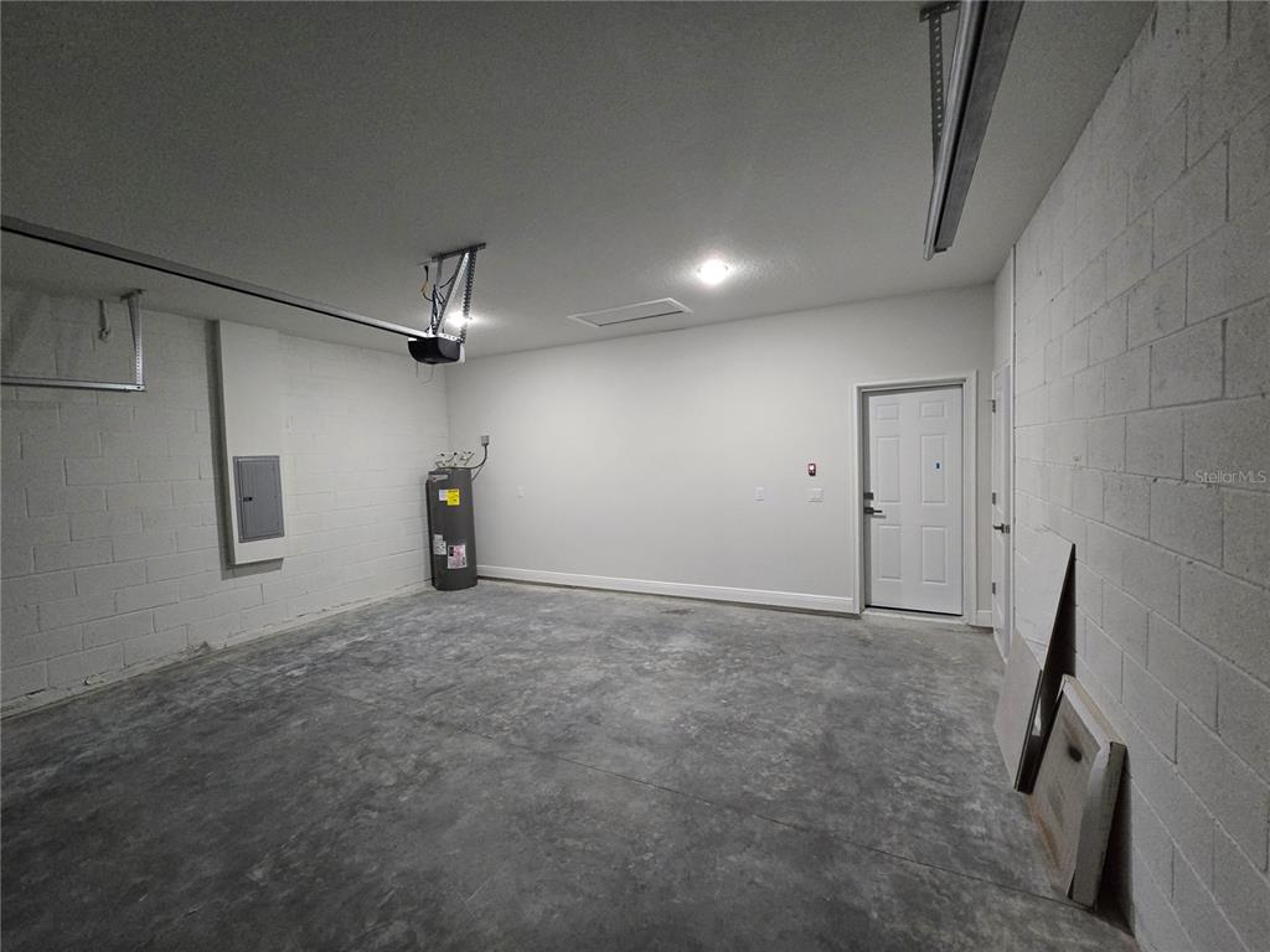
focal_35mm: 13
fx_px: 477
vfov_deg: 89.9
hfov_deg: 106.2
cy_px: 476
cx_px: 635
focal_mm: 2.2
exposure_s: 1/60
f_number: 2.2
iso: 800
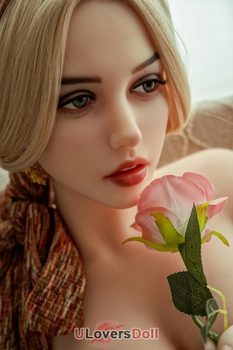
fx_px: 485
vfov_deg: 39.6
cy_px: 175
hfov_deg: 27.0
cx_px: 116
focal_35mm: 50
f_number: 4
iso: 200
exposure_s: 1/60
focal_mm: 50
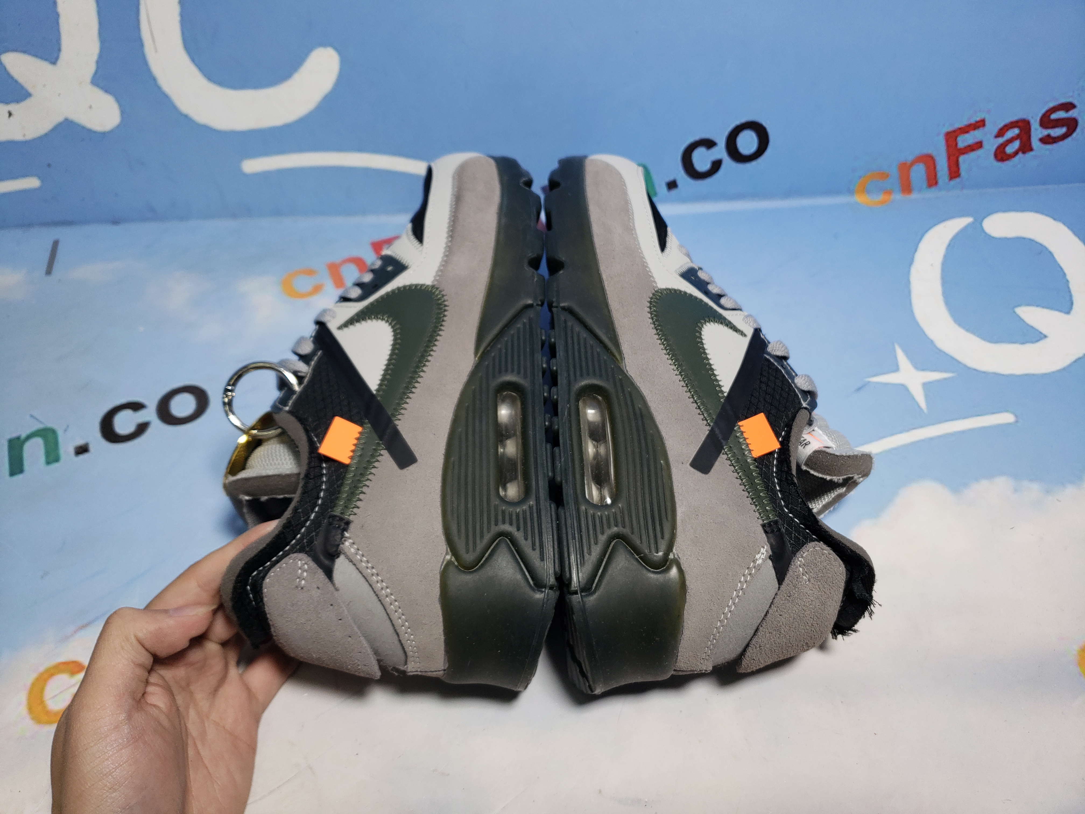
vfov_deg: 53.1
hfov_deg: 67.3
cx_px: 542
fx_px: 815
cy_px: 407
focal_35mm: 26
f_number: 1.5
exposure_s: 1/367
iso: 50
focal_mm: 4.3
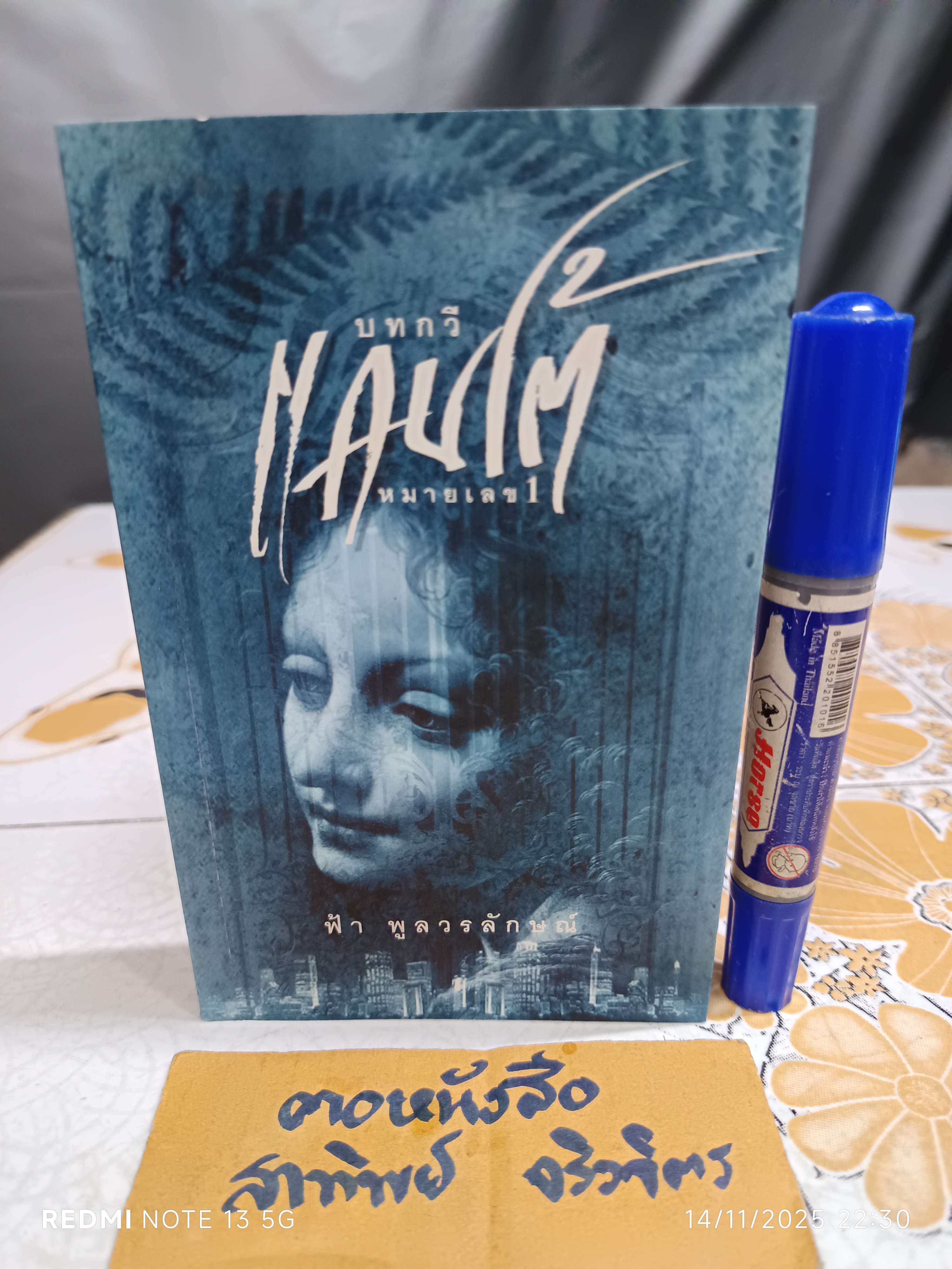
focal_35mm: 24
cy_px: 634
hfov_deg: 56.8
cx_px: 476
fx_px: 880
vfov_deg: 71.6
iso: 1759
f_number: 1.7
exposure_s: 1/25
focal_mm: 5.31
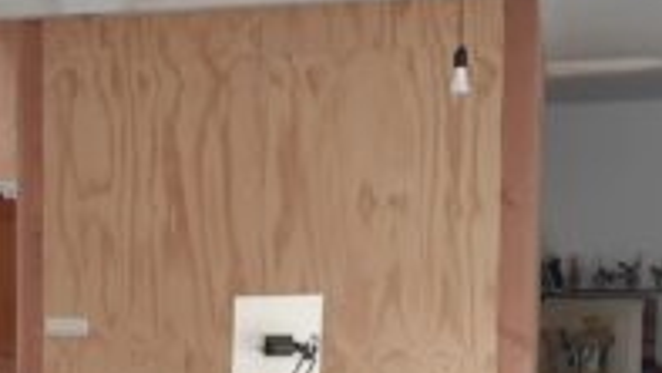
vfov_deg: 15.2
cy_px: 307
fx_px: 1387
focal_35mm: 79
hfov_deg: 25.9
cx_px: 60
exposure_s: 1/100
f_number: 1.7
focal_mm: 3.92
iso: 80
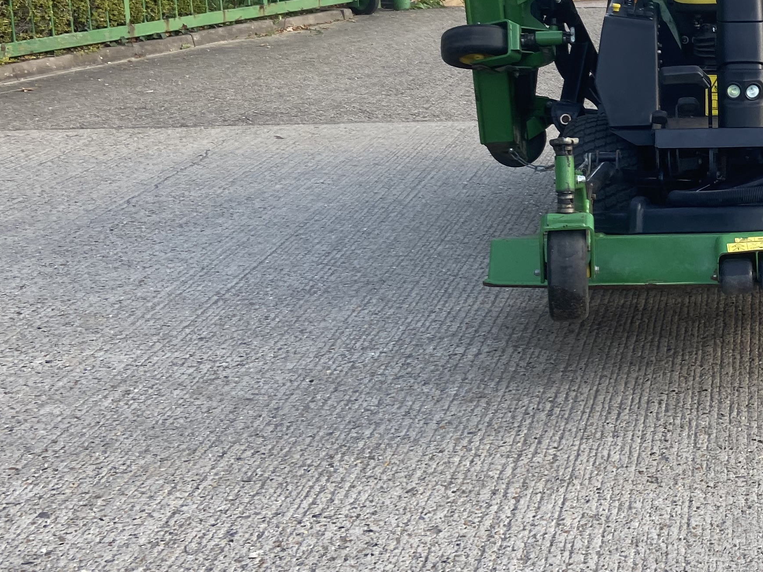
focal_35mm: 60
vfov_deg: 24.1
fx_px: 1322
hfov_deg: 30.3
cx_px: 735
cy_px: 118
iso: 32
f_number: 1.8
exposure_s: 1/344
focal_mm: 4.25
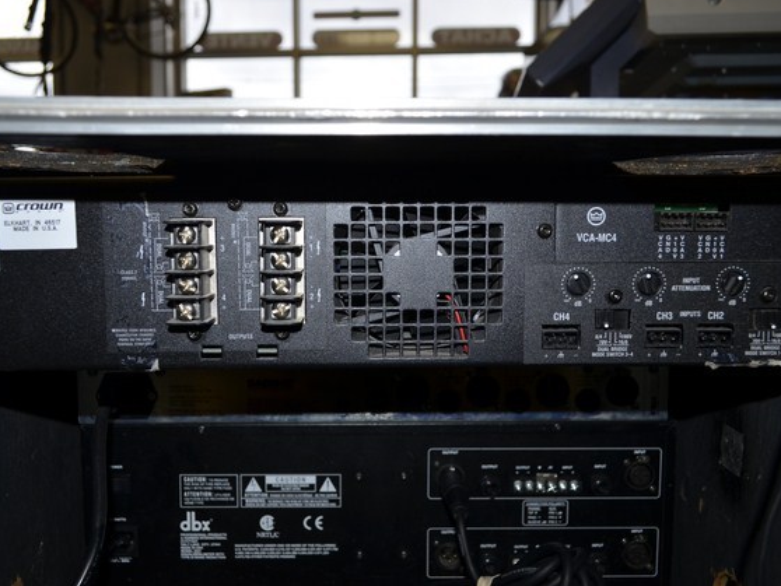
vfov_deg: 43.0
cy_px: 292
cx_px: 368
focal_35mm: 33
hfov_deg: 55.3
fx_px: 745
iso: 200
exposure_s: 1/125
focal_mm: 20
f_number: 5.6
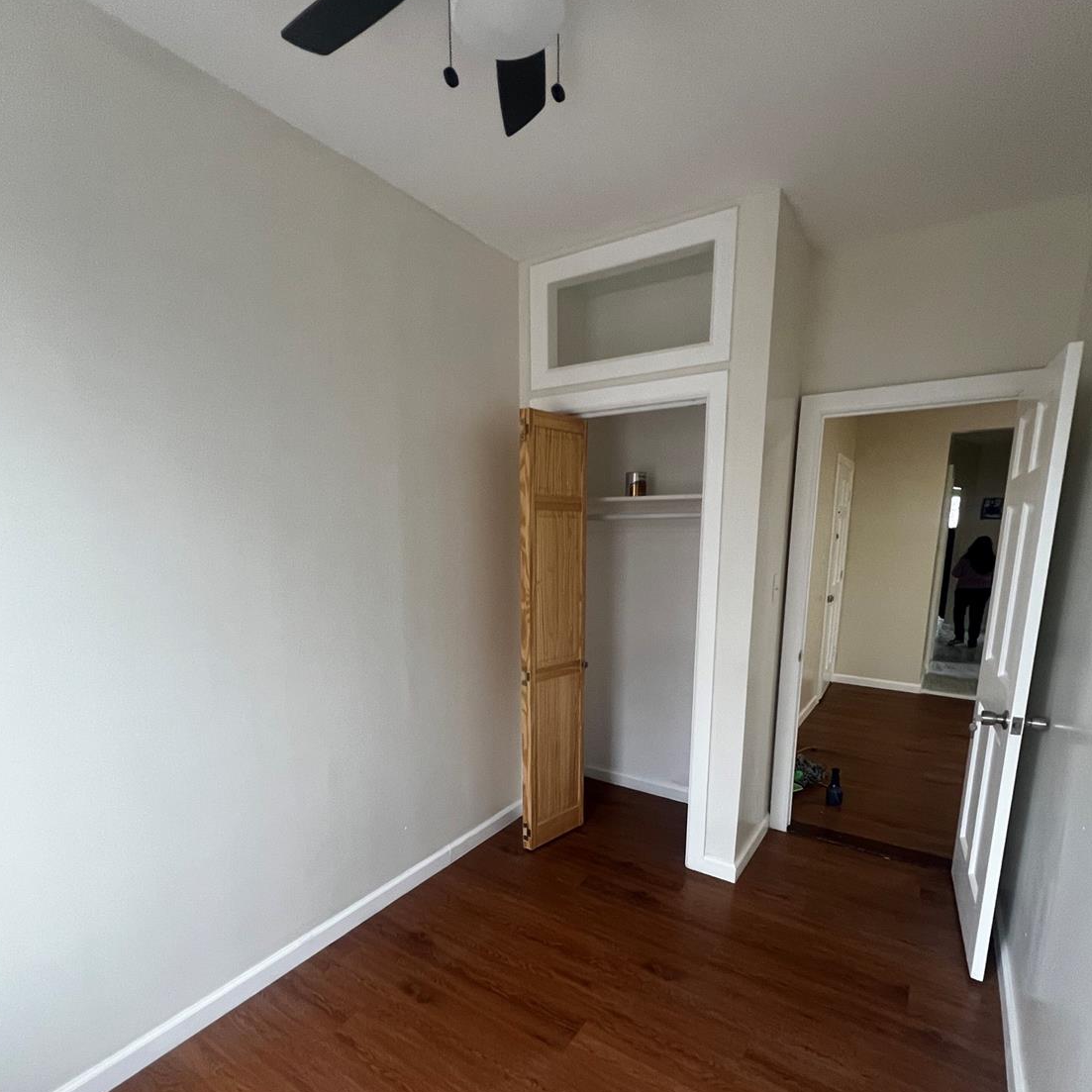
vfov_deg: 86.4
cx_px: 541
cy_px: 654
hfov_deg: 87.4
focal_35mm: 16
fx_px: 571
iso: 250
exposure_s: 1/82
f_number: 1.8
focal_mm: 1.57
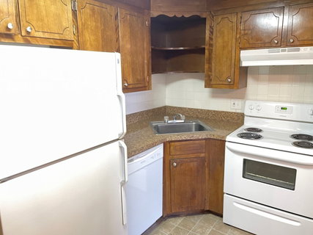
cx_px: 156
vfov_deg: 53.0
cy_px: 118
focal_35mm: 26
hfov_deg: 67.3
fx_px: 235
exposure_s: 1/24
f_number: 1.6
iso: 800
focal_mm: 4.2
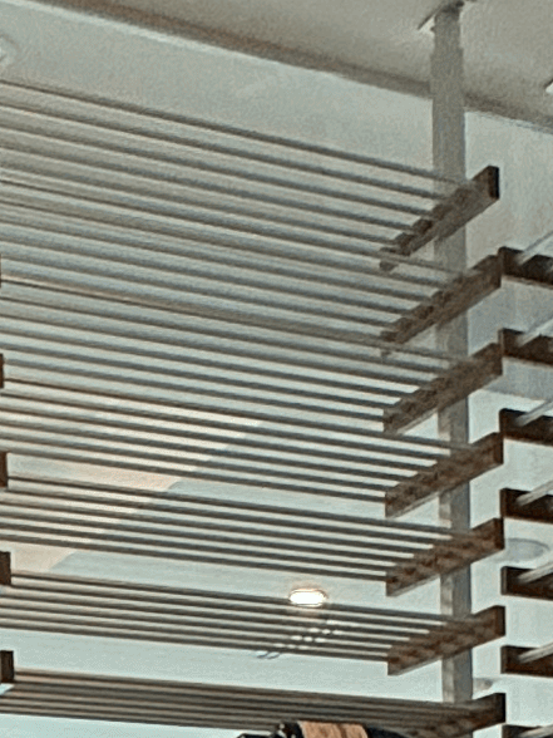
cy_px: 1281
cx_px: 392
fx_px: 2045
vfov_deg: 17.2
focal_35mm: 96
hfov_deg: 15.4
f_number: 2.2
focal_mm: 2.22
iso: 400
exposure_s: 1/60
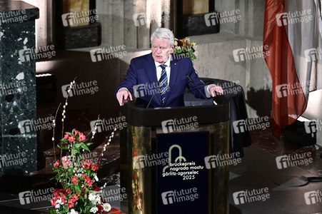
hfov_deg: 10.3
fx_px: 1788
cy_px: 107
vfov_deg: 6.9
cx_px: 161
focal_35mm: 200
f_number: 3.5
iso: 2500
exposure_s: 1/200
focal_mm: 200
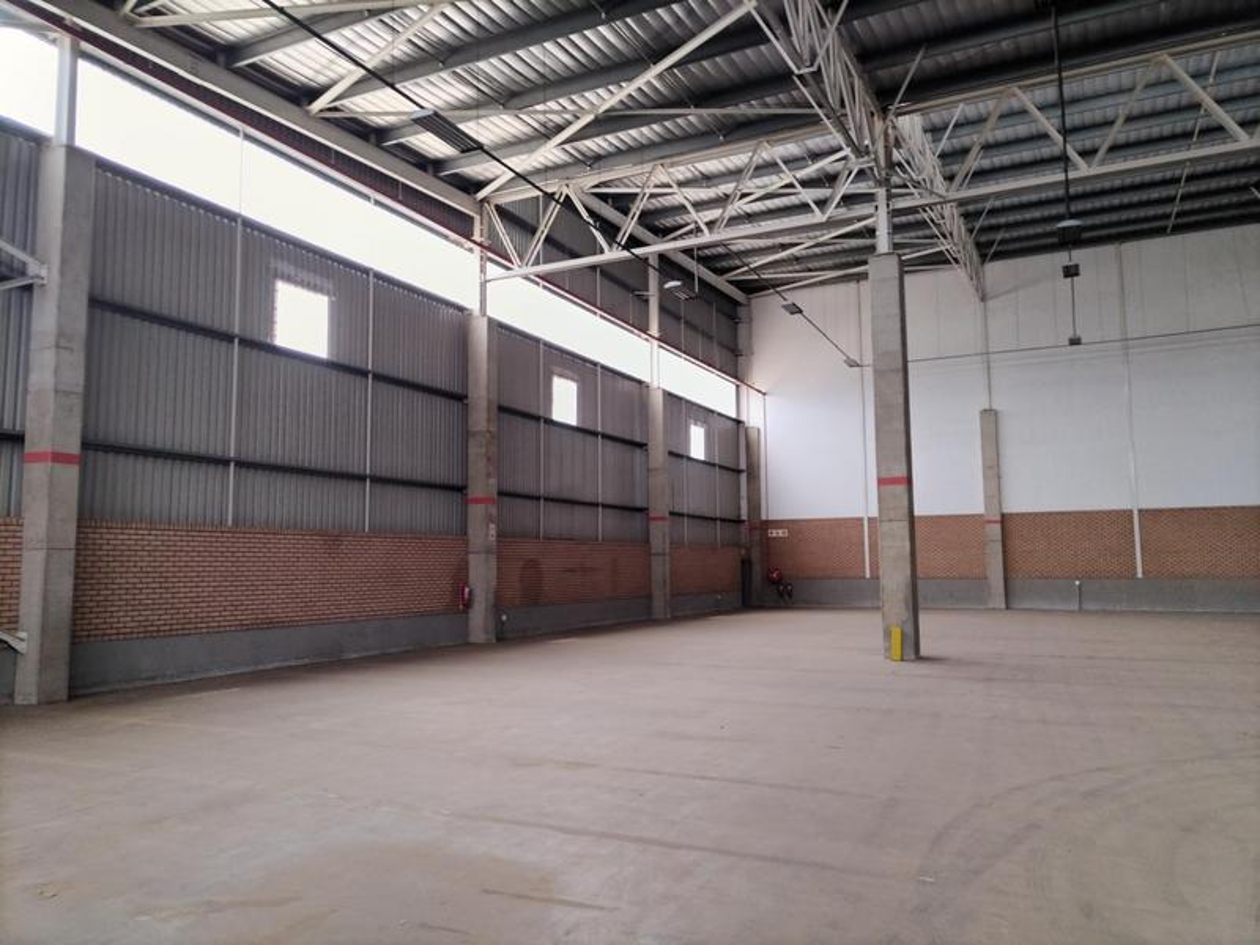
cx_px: 630
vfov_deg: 53.1
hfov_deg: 67.3
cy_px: 472
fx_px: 946
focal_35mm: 26
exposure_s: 1/100
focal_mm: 4.7
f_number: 1.8
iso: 200
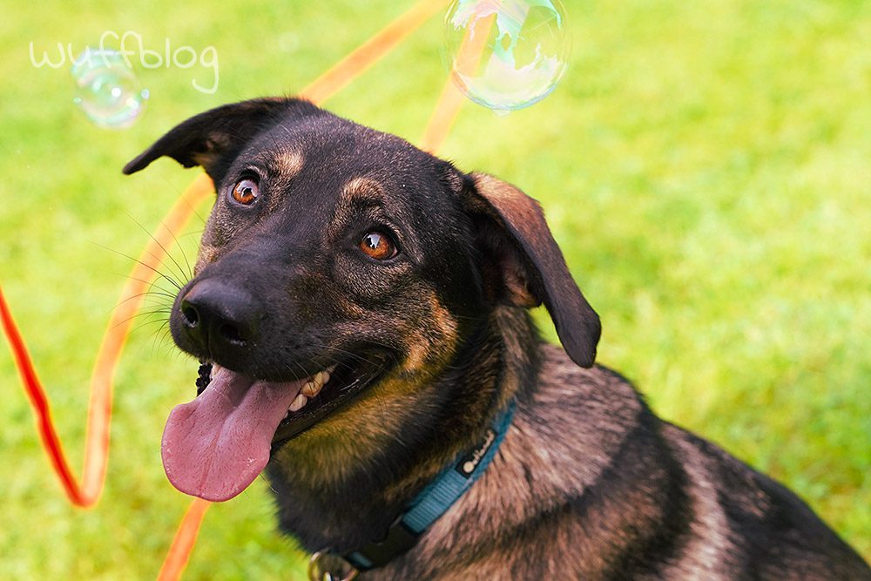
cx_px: 436
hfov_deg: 27.0
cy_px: 290
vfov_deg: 18.2
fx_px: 1815
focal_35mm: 75
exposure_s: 1/2000
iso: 640
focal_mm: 75
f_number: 4
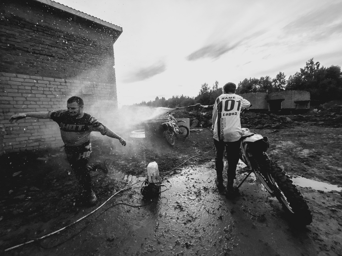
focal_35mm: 13
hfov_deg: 106.2
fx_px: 128
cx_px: 171
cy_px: 128
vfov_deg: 89.9
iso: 25
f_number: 2.4
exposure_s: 1/2000
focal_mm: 1.54
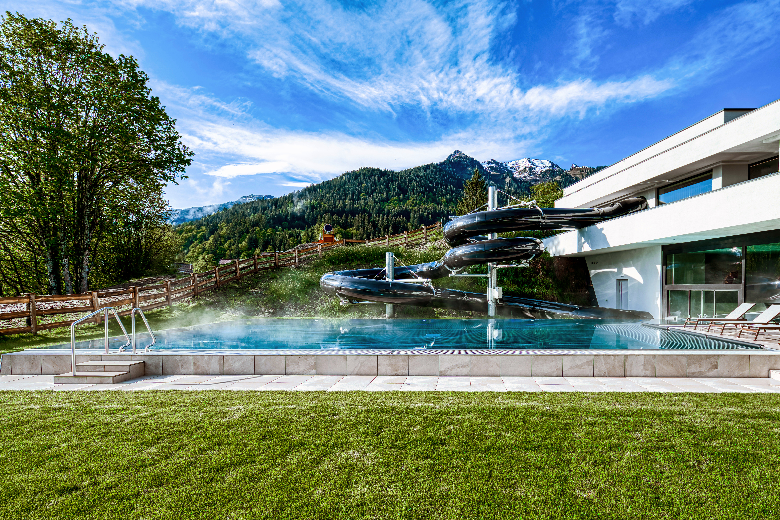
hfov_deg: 93.3
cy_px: 260
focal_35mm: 17
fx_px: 368
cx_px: 390
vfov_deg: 70.4
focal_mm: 17
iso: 100
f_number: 8
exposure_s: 1/160
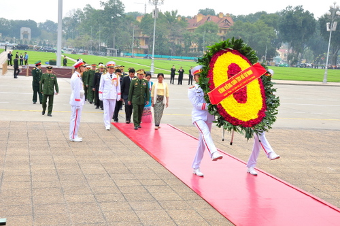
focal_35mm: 52
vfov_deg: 25.7
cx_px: 170
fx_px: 495
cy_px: 113
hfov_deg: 37.9
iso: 200
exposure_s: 1/125
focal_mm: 35
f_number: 10
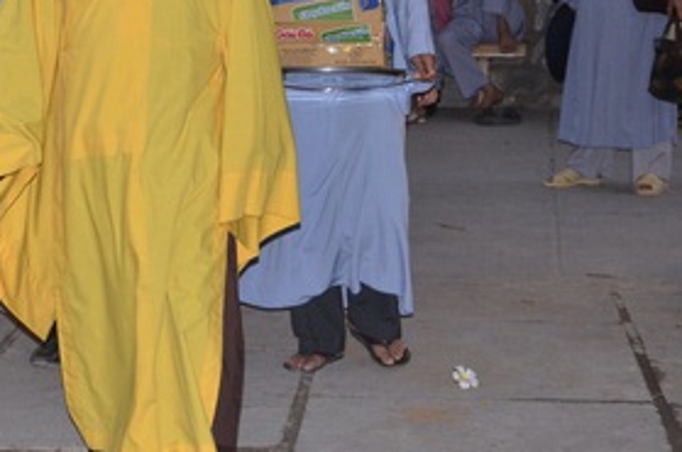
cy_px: 40
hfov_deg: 17.2
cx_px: 200
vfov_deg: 11.4
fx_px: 2250
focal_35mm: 119
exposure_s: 1/60
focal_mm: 34
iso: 1000
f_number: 5
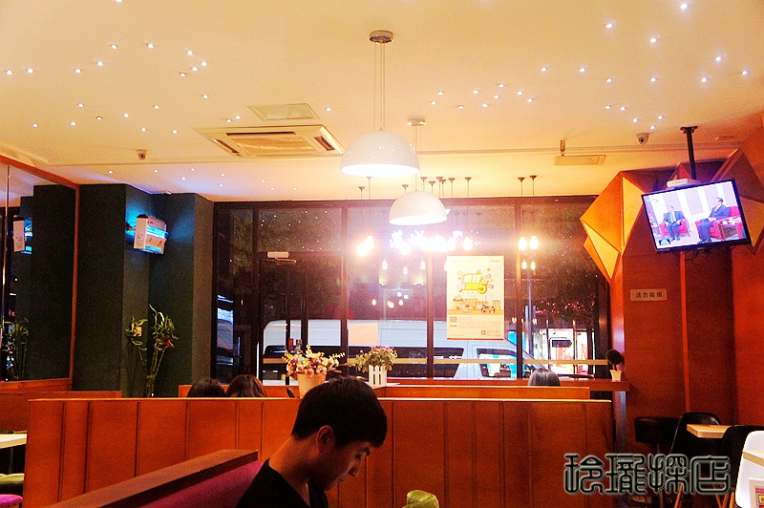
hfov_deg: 43.6
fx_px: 954
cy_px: 254
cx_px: 382
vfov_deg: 29.8
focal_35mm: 45
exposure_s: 1/20
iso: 1600
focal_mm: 30
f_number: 6.3
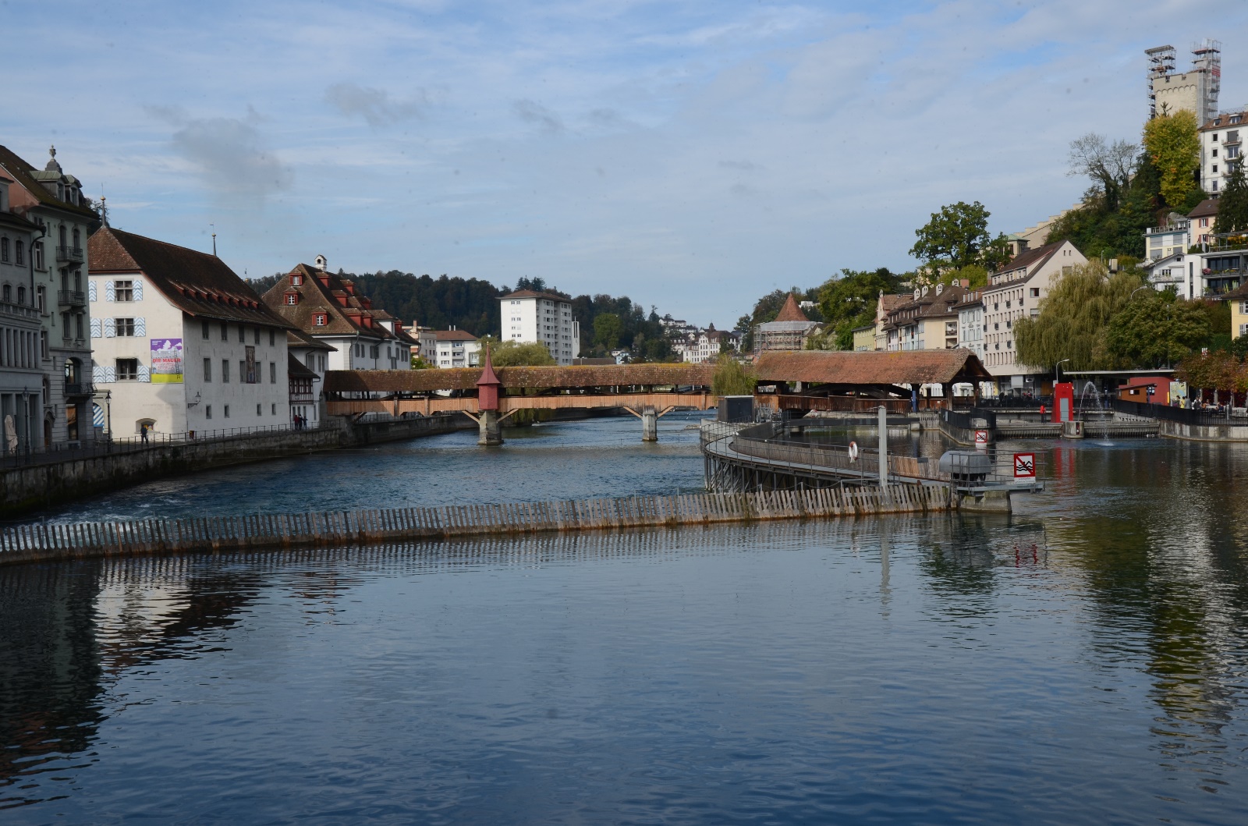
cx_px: 624
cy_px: 413
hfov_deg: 43.7
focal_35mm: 45
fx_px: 1556
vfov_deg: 29.7
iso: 100
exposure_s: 1/250
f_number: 8
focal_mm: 30
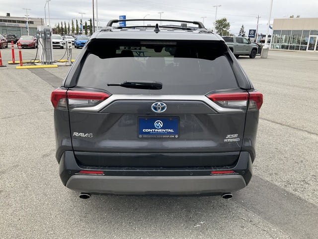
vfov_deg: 48.2
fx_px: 266
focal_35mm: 29
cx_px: 159
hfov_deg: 61.7
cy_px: 120
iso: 25
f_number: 1.8
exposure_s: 1/358
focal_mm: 3
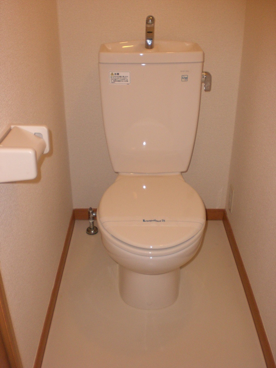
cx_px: 138
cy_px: 184
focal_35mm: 38
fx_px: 404
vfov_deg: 49.0
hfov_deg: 37.7
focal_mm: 6.3
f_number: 3.1
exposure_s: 1/60
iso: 200
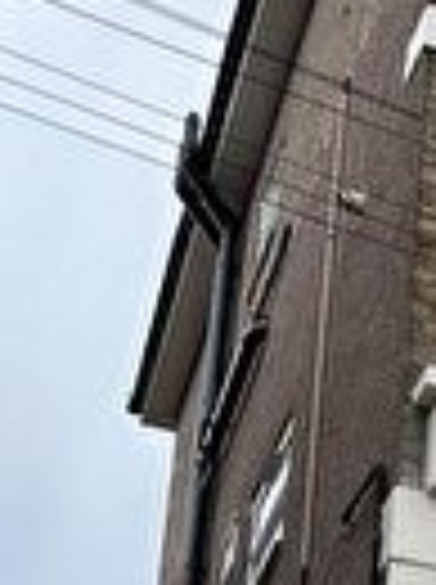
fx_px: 1634
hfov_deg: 13.9
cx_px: 728
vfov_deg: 18.7
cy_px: 772
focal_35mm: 97
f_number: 1.78
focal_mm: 6.86
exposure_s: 1/672
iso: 80
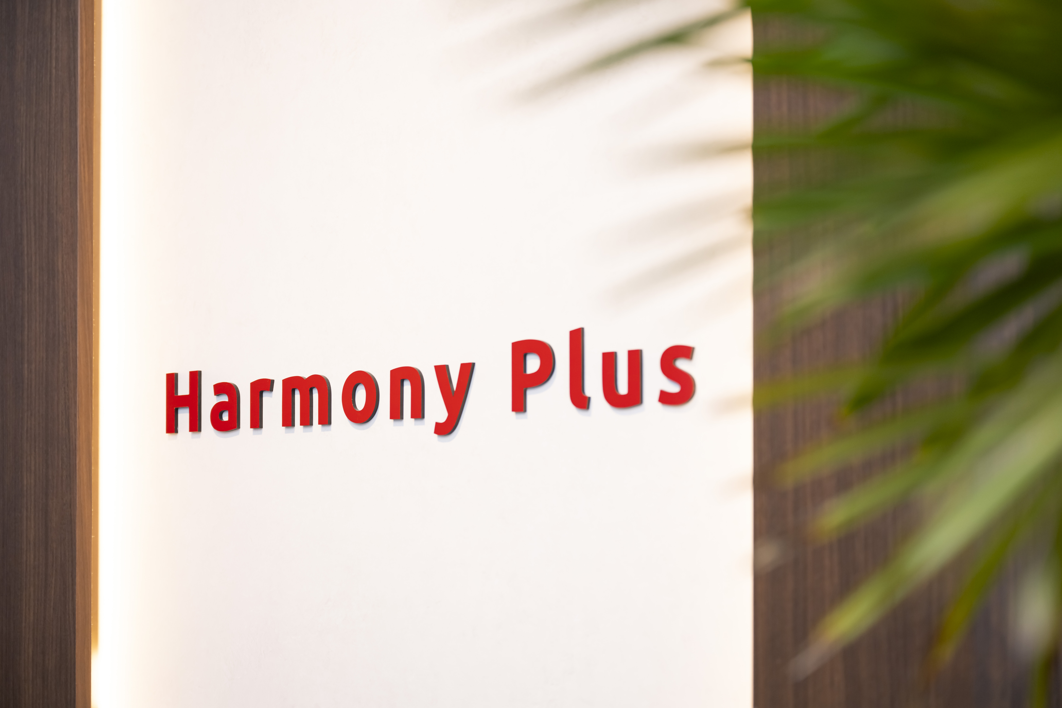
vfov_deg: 20.9
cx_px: 531
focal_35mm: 65
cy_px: 354
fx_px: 1917
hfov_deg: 31.0
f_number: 3.2
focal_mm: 65
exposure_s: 1/200
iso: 400
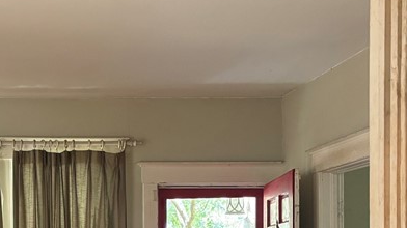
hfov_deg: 27.8
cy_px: 283
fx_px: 798
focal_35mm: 74
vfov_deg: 15.6
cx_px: 64
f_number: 1.6
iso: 400
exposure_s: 1/40
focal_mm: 5.96
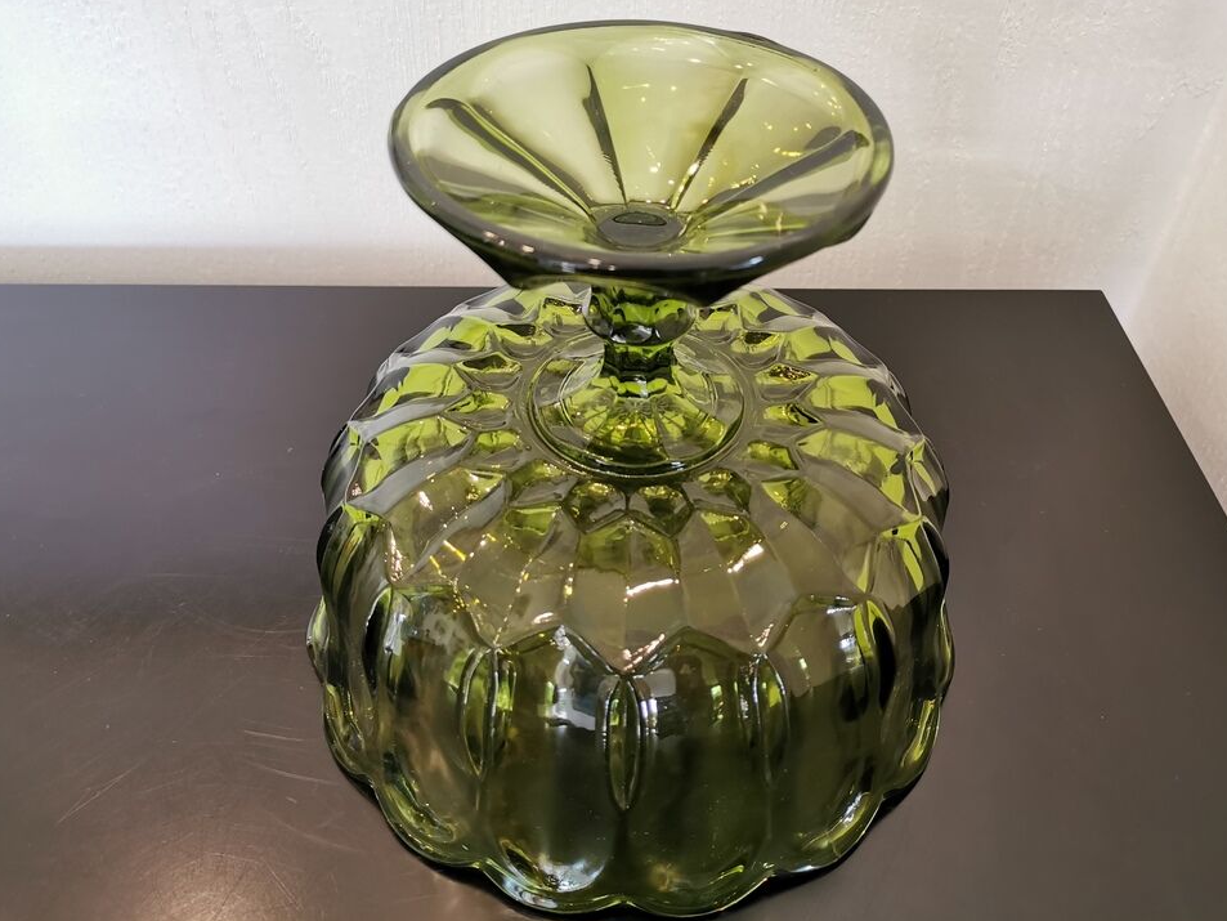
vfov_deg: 48.2
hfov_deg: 61.6
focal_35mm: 29
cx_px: 646
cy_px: 439
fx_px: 1028
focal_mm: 5.58
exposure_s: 1/100
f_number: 1.8
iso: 250
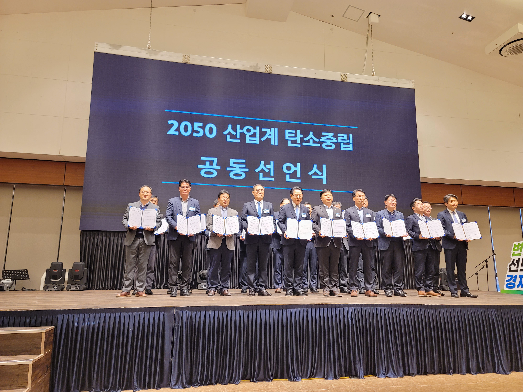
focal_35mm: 25
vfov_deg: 54.9
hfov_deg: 69.4
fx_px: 378
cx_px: 262
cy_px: 196
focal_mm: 7
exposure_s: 1/120
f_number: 1.8
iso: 200
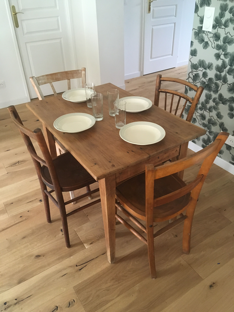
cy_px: 156
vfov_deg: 61.7
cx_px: 117
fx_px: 261
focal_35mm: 29
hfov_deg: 48.2
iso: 200
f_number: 2.2
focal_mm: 4.15
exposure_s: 1/25
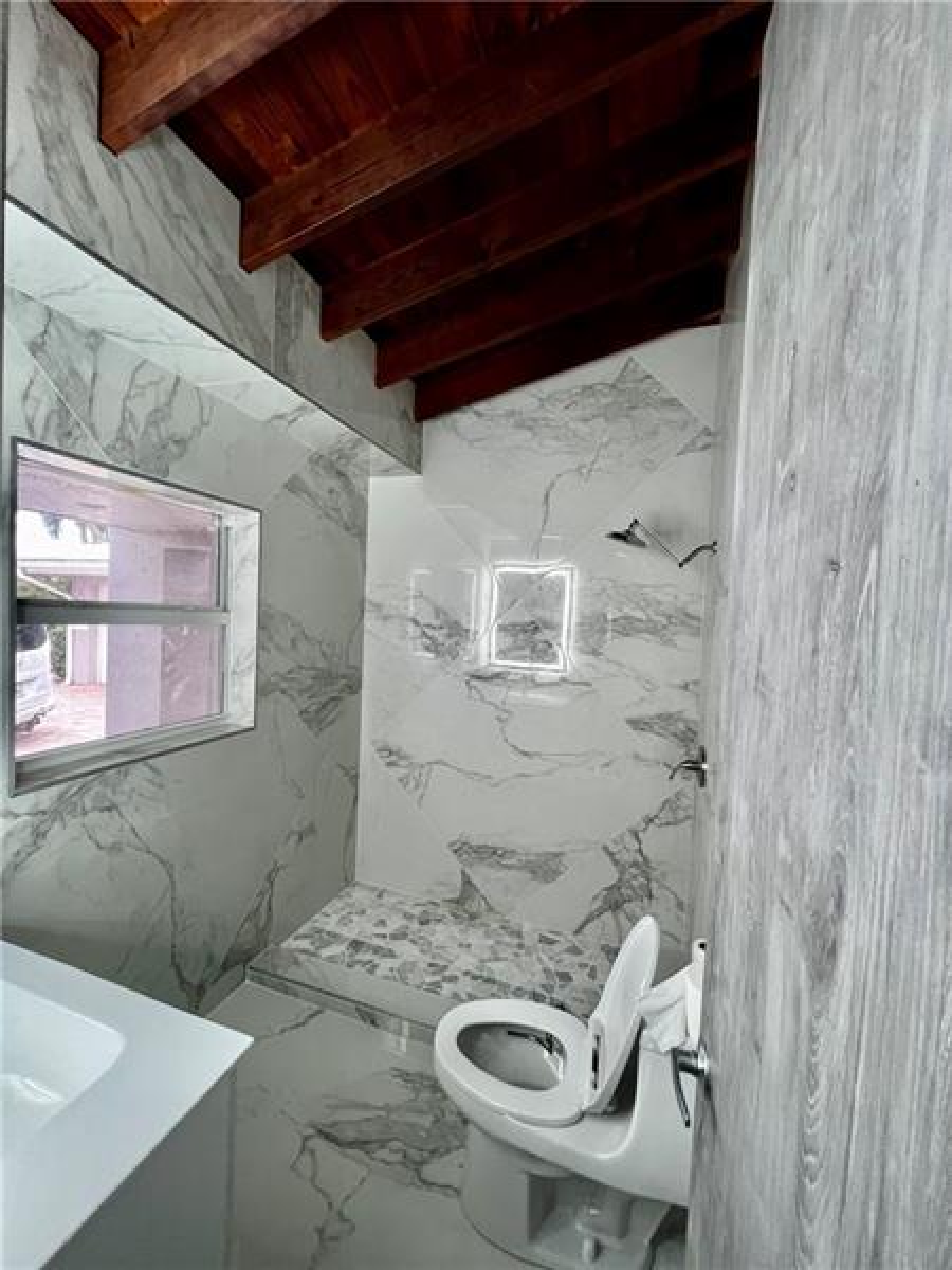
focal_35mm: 13
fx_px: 477
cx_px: 476
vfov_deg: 106.2
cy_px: 635
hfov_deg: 89.9
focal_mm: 1.57
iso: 160
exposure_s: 1/60
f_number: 1.8
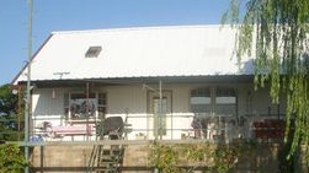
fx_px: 582
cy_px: 149
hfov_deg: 29.6
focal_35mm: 71
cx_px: 198
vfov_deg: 16.8
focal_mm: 6.3
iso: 100
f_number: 6.6
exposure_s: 1/320
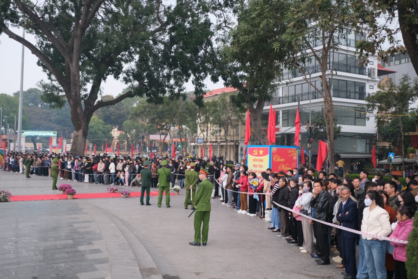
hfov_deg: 54.4
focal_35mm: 35
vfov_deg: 37.9
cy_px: 140
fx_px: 406
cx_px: 209
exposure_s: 1/60
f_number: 2
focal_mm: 23
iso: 400
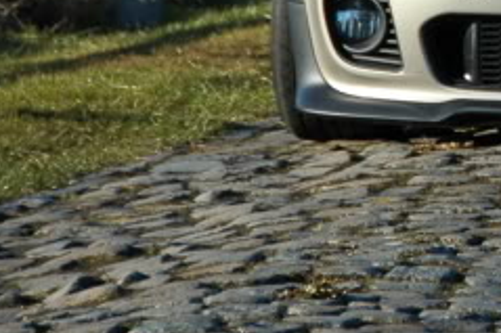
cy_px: -373
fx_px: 8499
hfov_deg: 3.3
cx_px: 1026
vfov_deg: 2.2
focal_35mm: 611
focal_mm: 95
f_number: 5.6
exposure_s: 1/500
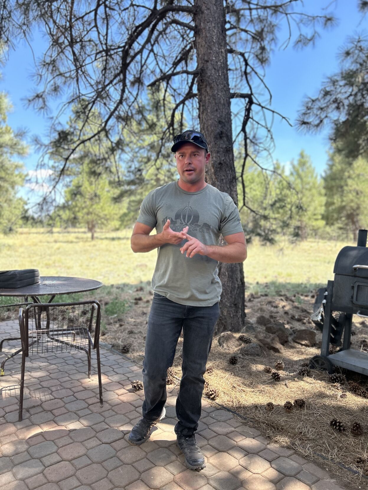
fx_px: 369
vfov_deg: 67.3
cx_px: 184
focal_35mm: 26
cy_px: 245
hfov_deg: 53.1
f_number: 1.5
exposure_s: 1/743
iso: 50
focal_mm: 5.7
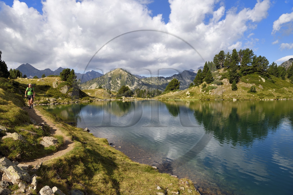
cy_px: 98
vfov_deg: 53.1
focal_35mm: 24
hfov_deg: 73.8
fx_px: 195
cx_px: 146
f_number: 13
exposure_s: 1/320
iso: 200
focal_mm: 24
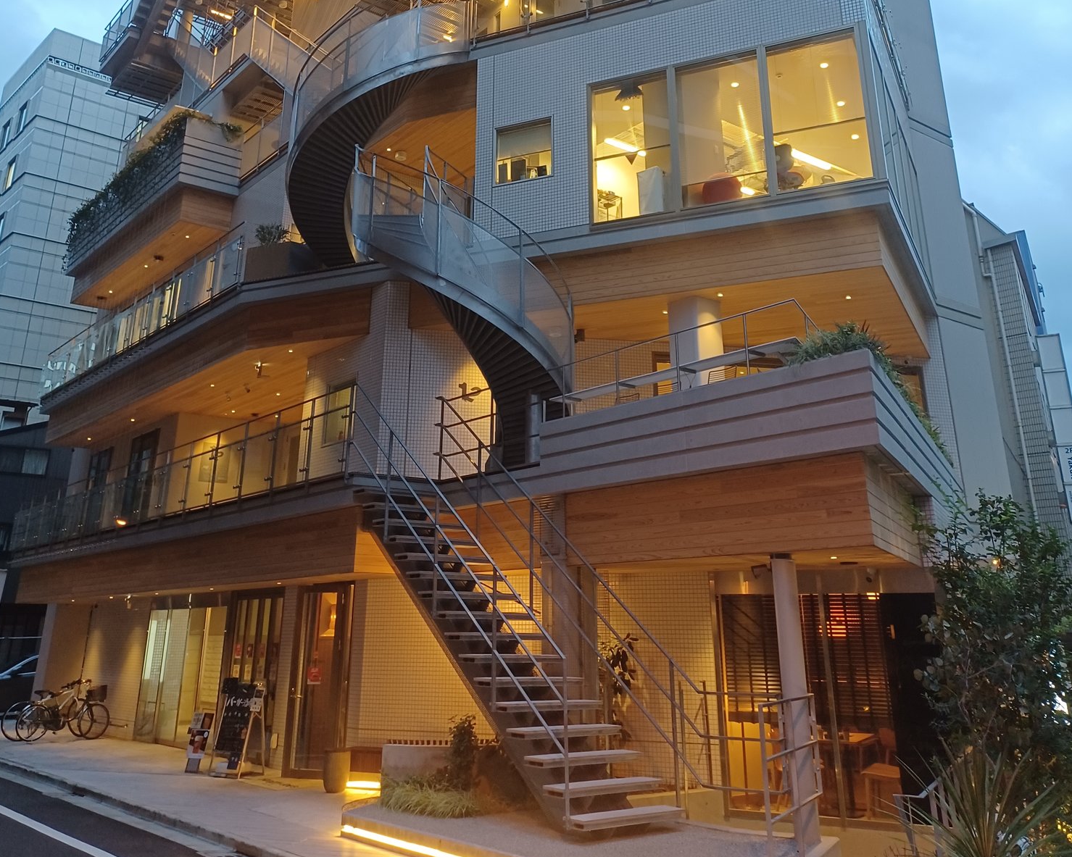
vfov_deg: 43.0
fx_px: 1047
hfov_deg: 54.2
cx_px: 538
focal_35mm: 33
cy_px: 201
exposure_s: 1/33
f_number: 1.8
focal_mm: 4.6
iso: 320
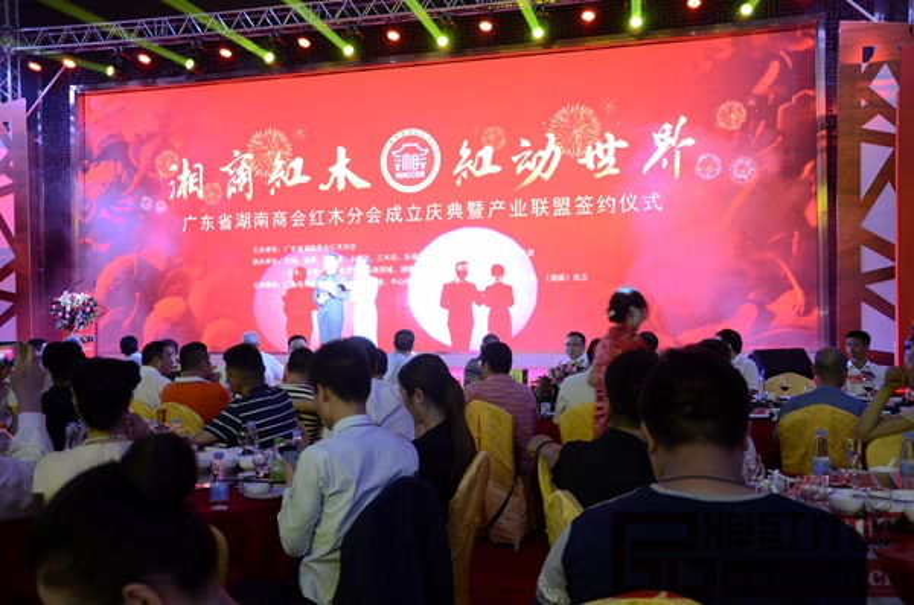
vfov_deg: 36.7
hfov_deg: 53.2
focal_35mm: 36
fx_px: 912
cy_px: 302
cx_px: 457
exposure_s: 1/30
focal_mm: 24
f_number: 3.8
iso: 1000
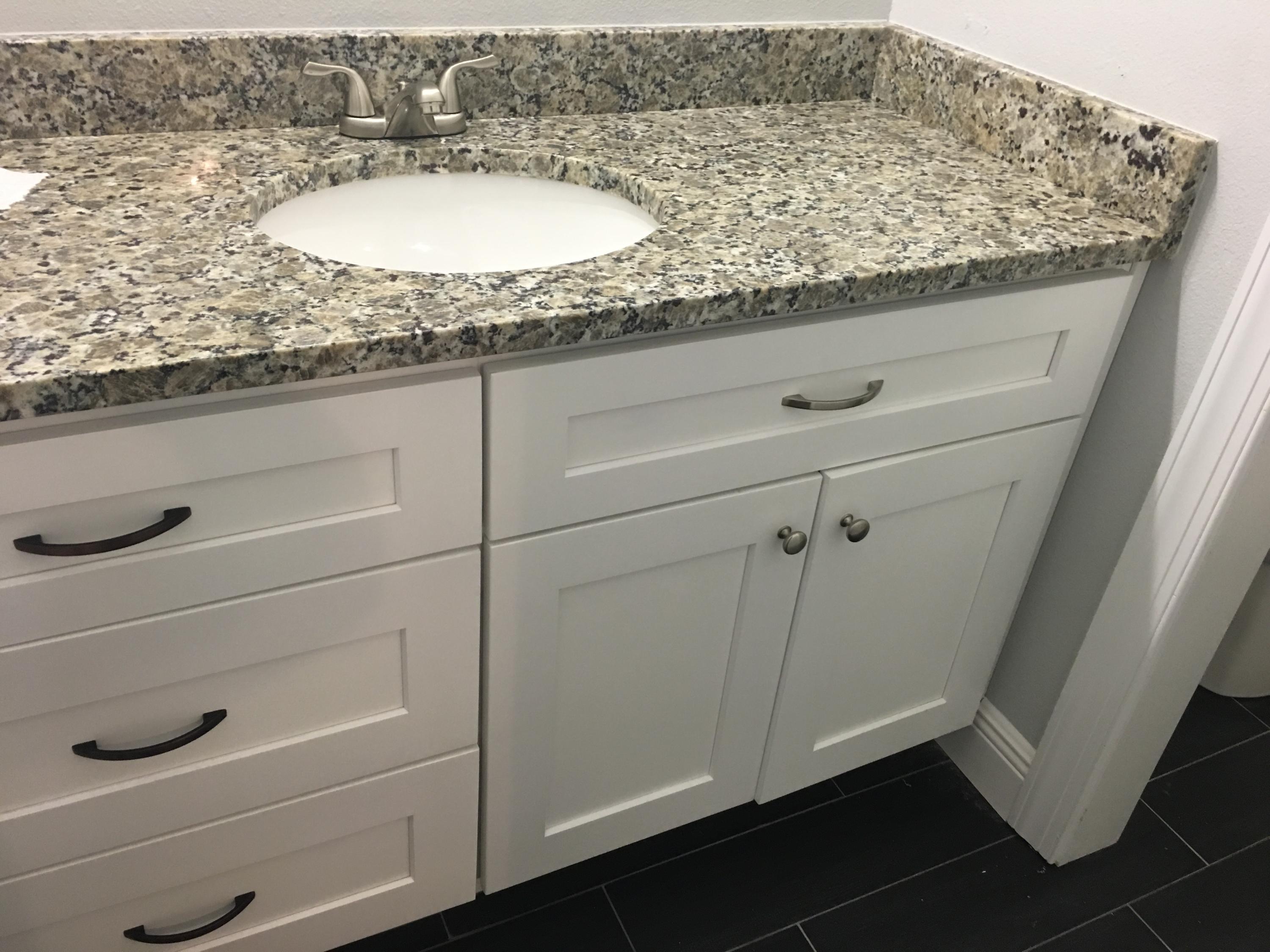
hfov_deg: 61.7
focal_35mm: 29
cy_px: 476
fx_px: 1064
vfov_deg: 48.2
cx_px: 635
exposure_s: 1/15
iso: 64
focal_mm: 4.15
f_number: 2.2
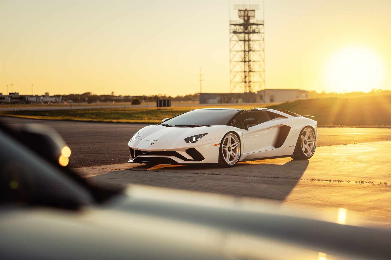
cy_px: 130
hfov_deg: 27.0
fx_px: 814
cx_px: 196
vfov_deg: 18.2
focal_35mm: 75
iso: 100
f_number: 2
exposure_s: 1/800
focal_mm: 75
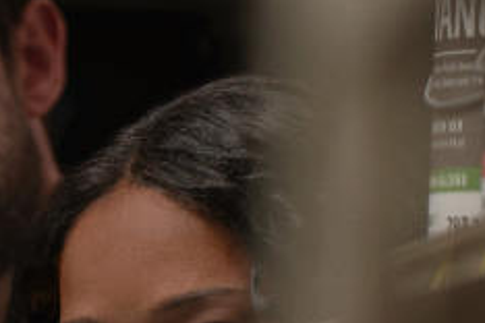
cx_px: 213
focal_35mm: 678
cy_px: 642
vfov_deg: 2.0
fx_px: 9133
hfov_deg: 3.0
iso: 1600
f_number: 3.2
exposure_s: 1/200
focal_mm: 132
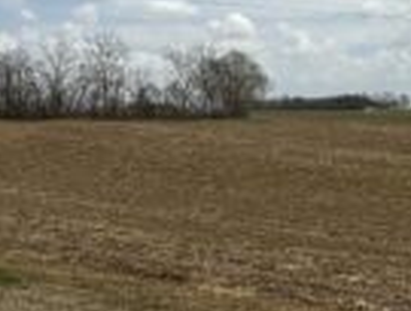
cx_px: 326
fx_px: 738
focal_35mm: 62
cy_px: 46
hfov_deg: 30.4
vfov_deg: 23.3
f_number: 2.2
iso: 50
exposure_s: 1/6173
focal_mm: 2.22
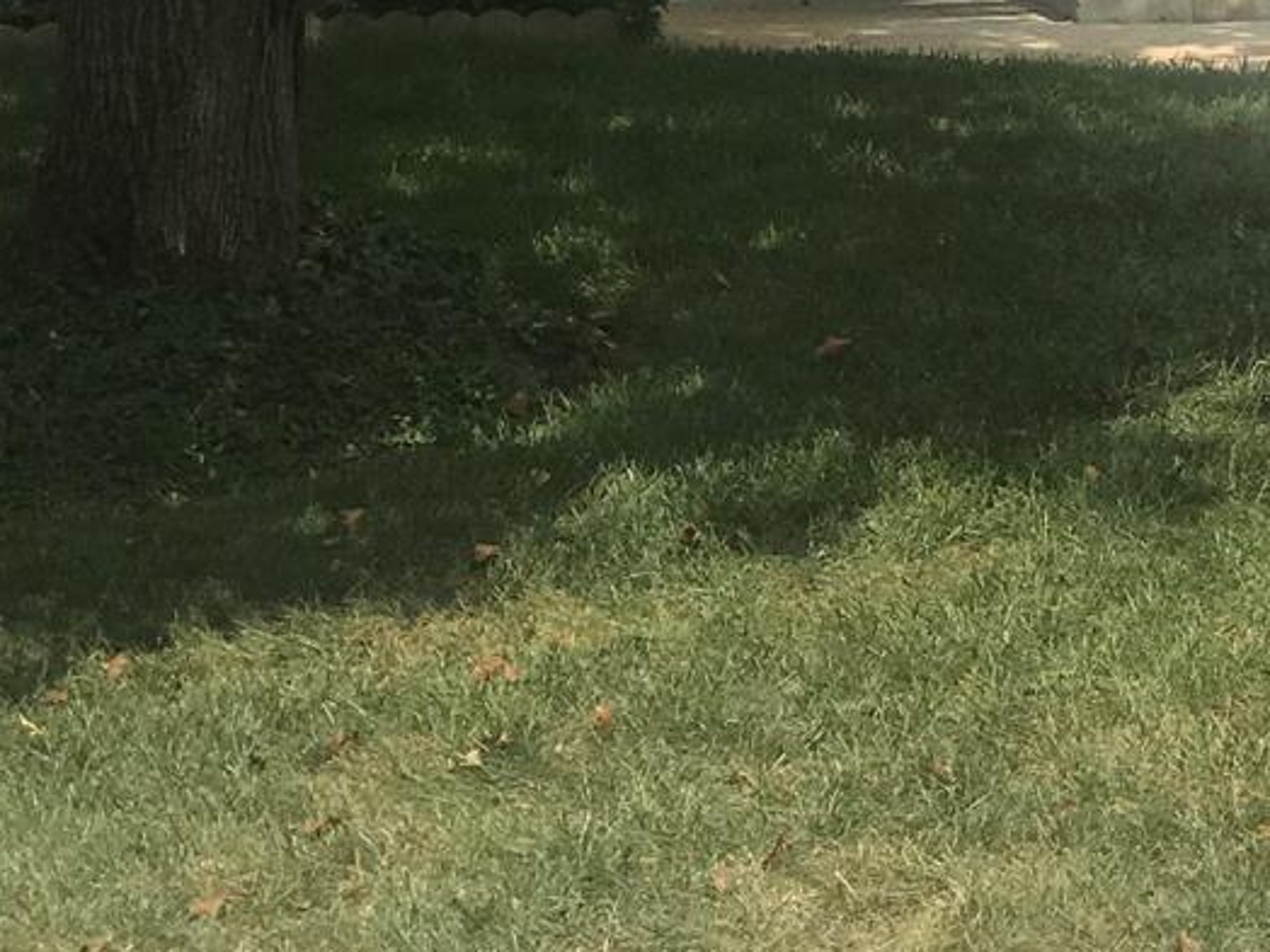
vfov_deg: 8.4
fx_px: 6384
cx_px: 1348
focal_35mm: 174
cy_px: -177
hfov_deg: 11.2
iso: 20
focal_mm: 6.6
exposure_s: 1/1100
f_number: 2.8
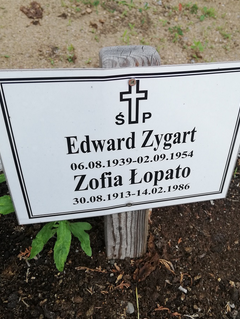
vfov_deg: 51.0
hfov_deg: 39.4
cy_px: 129
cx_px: 147
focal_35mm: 36
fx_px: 333
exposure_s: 1/290
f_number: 2.2
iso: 50
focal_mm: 3.81
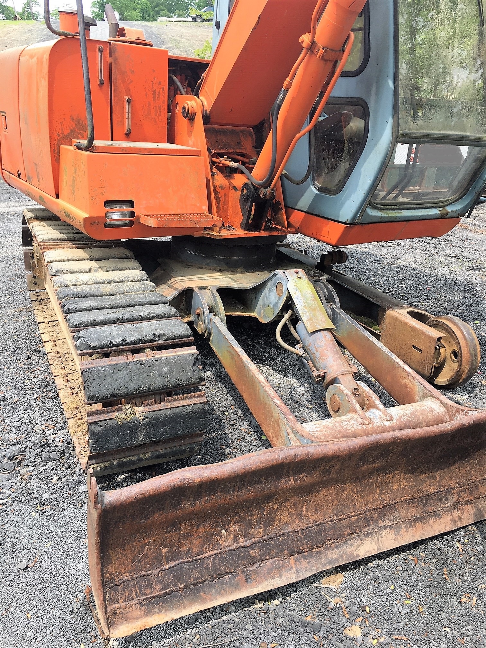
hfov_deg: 48.2
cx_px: 243
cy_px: 324
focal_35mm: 29
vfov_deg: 61.7
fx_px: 543
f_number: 2.2
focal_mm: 4.15
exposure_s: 1/260
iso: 25
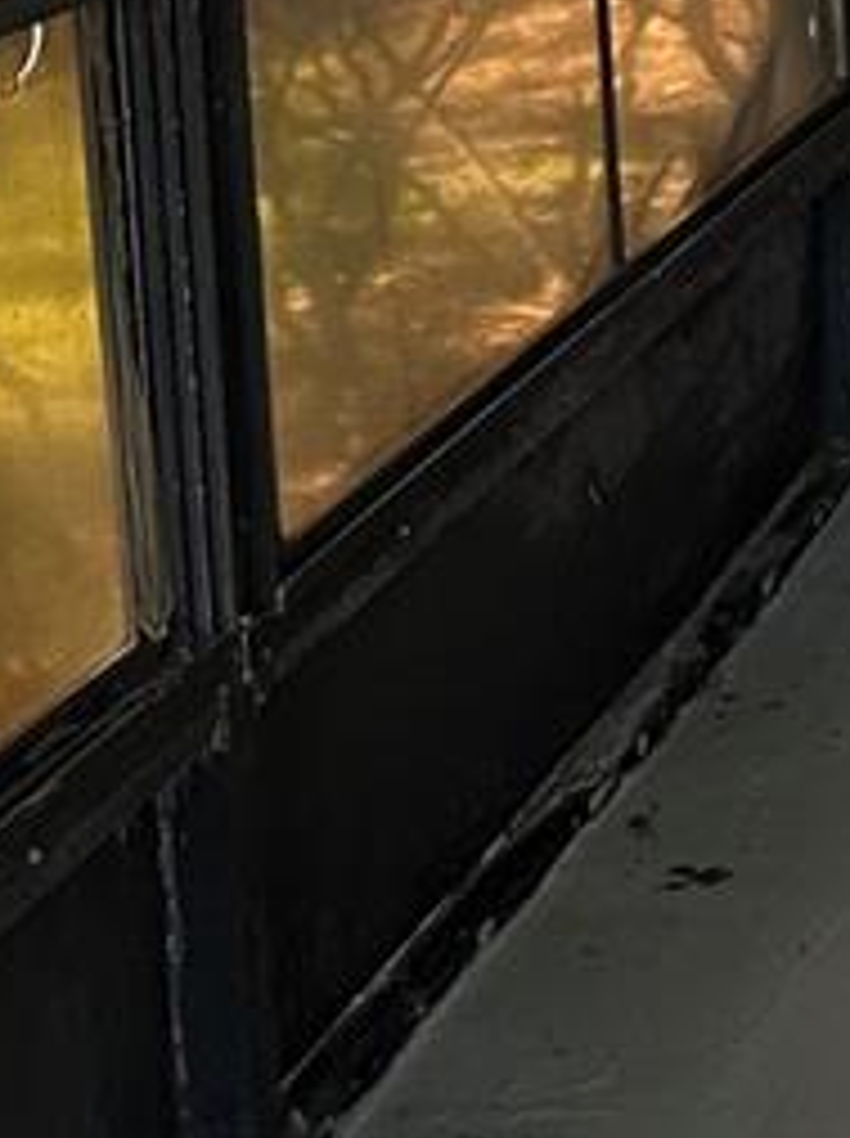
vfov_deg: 16.8
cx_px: 1893
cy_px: -108
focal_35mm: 114
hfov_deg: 11.3
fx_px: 3742
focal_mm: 6.86
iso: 200
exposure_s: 1/121
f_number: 1.78
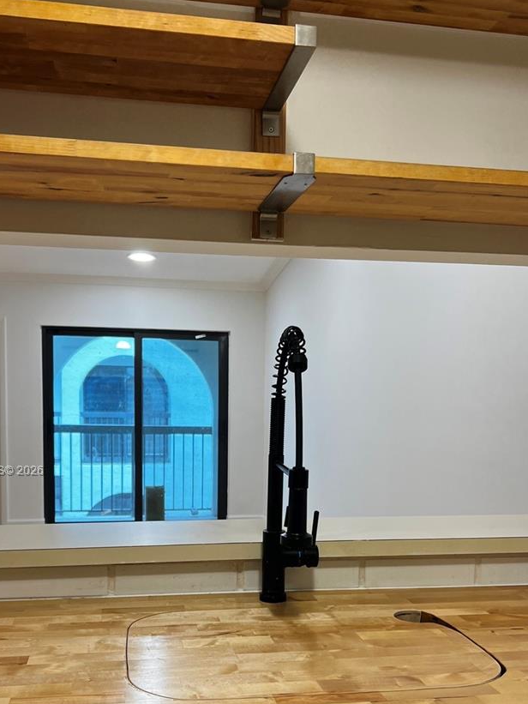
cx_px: 271
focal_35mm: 38
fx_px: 773
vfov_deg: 48.1
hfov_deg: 37.7
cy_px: 472
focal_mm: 5.7
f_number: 1.5
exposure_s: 1/120
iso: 64
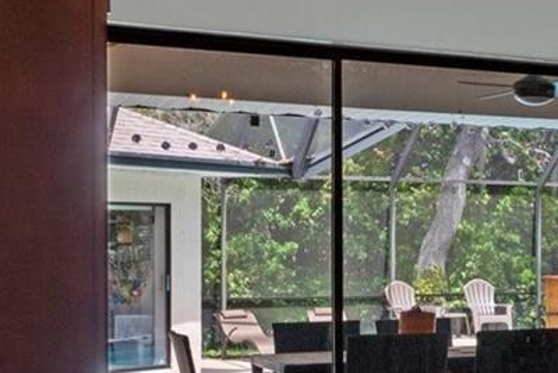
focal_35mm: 84
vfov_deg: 16.3
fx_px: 1302
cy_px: 215
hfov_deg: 20.5
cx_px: 851
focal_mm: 14
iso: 250
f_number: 8
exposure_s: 1/3
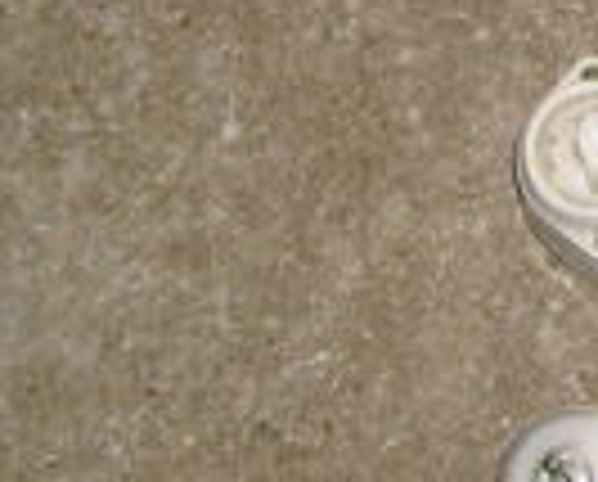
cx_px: 1034
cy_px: -77
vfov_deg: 12.3
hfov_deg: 14.1
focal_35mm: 123
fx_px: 2182
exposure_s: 1/45
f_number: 2.8
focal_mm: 5.8
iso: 100
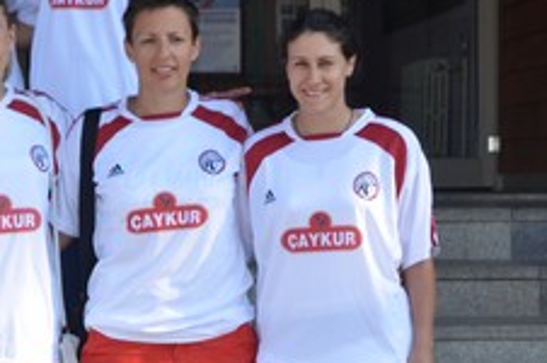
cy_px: 252
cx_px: 22
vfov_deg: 9.6
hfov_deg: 14.3
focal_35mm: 142
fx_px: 2155
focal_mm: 32
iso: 100
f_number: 5
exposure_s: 1/250
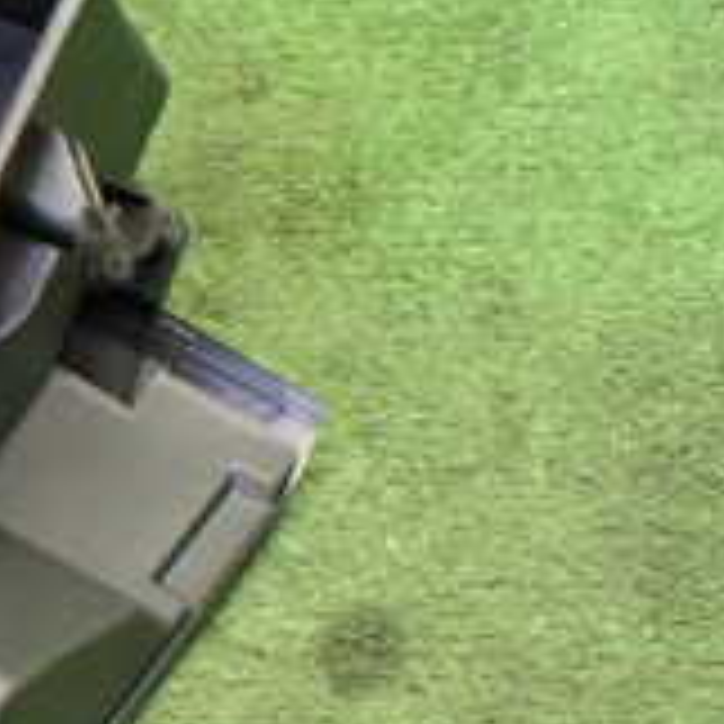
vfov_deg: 17.5
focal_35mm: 99
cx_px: -567
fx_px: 2343
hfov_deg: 15.3
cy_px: 499
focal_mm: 5.4
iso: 800
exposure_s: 1/80
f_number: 2.3
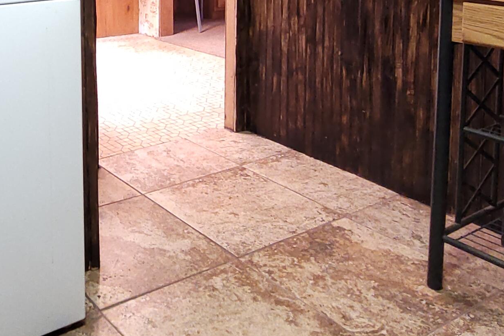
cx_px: 63
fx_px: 462
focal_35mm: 33
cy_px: -31
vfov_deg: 34.6
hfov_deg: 51.4
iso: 200
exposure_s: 1/15
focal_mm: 1.74
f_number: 2.2
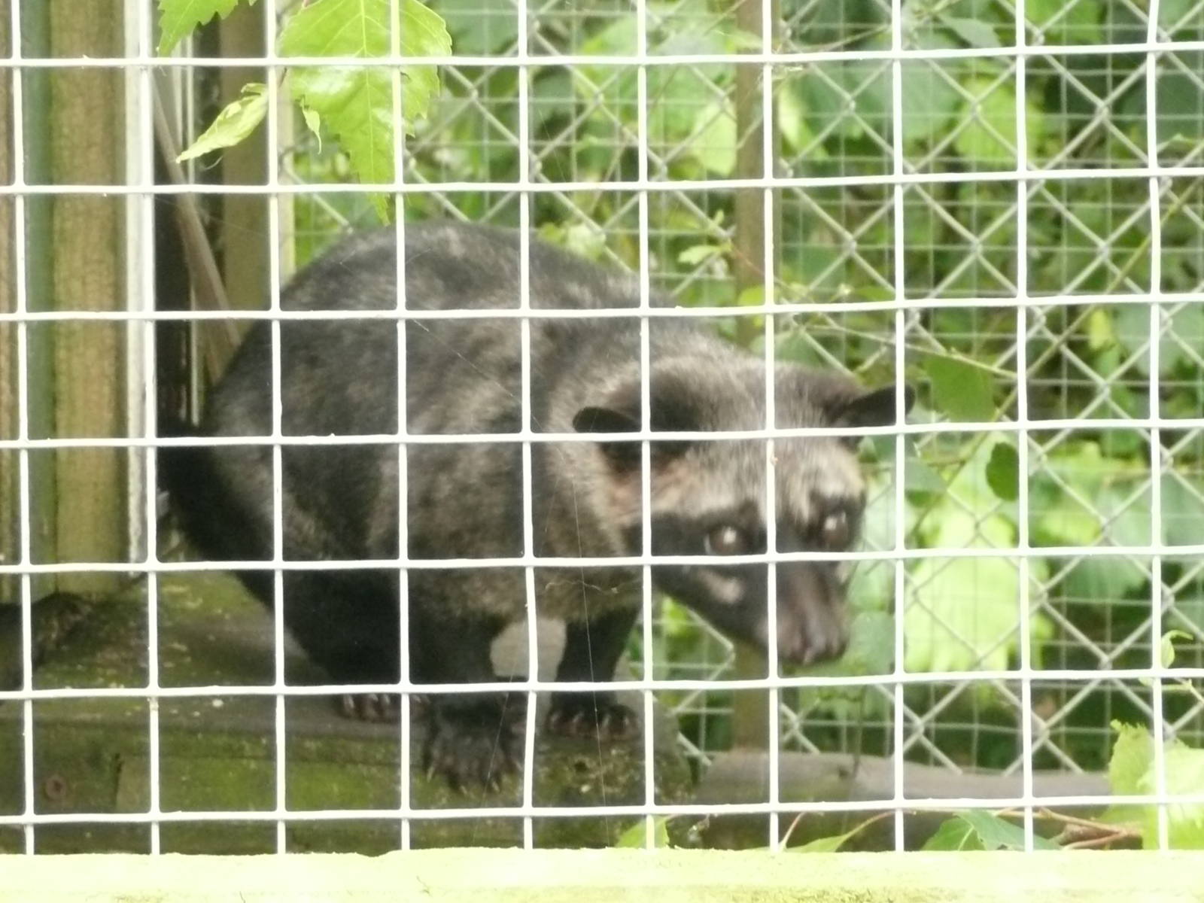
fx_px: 3722
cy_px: 452
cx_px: 602
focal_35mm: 107
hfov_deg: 18.4
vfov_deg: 13.8
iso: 400
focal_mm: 11.8
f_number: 4.6
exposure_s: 1/40
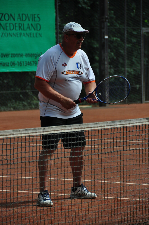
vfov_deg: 8.1
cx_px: 74
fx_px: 1587
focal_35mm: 255
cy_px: 112
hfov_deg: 5.4
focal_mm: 170
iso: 200
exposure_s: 1/1000
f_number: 5.6
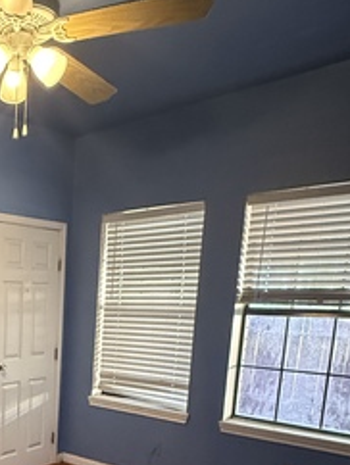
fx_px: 498
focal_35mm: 37
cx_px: -50
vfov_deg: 46.8
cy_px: 386
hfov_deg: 33.0
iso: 1000
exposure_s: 1/60
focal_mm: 2.22
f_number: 2.2
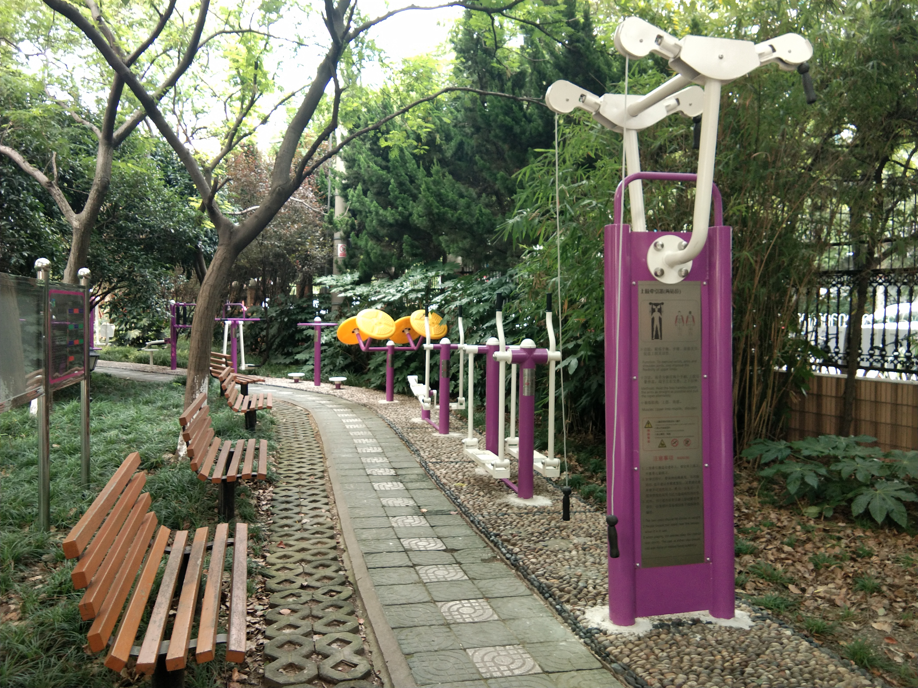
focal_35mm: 31
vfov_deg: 45.4
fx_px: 822
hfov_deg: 58.4
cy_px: 344
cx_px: 459
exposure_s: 1/50
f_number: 2.2
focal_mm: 3.69
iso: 160
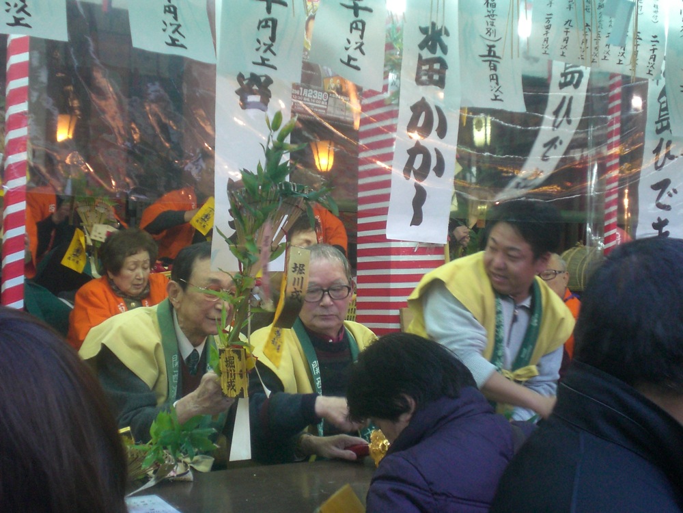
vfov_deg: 28.6
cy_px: 256
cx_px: 342
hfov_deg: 37.5
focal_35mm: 51
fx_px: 1006
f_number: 3.6
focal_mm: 8.44
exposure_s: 1/30
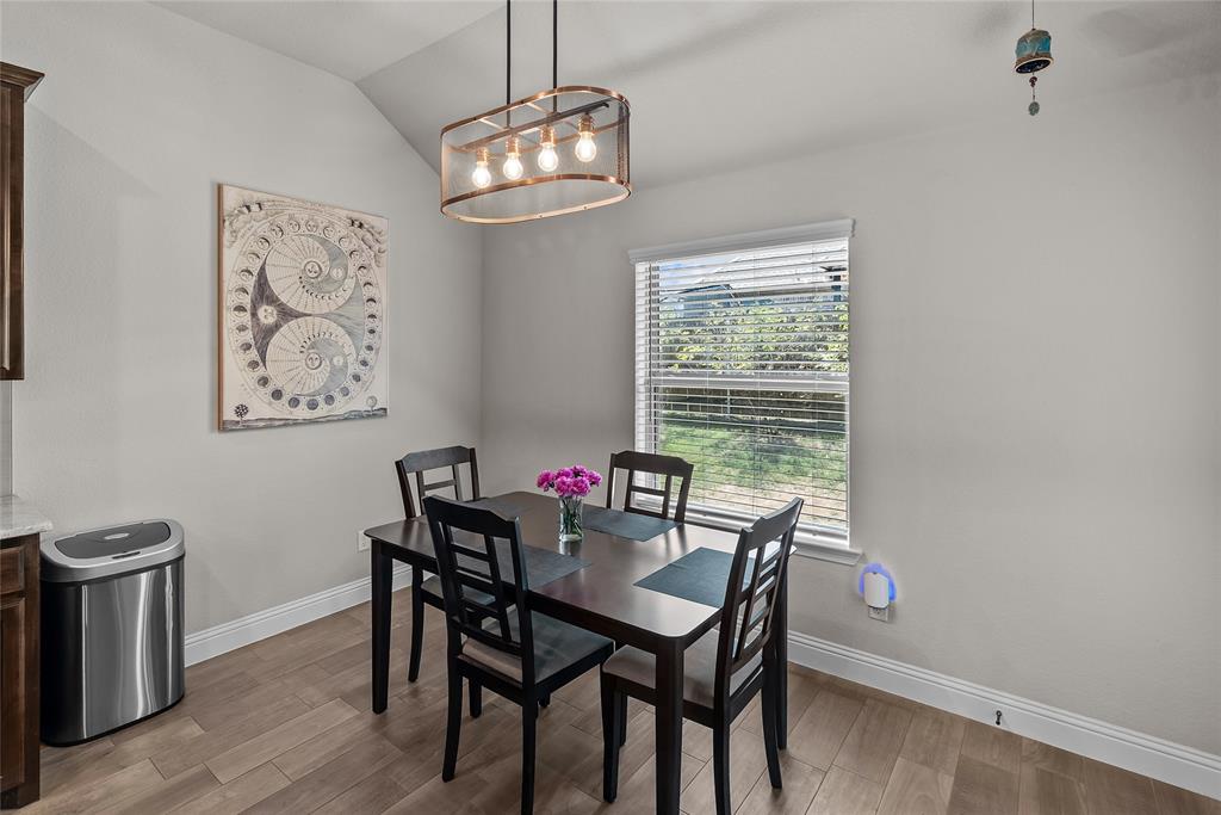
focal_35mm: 16
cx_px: 610
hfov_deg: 96.7
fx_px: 543
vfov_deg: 73.8
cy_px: 408
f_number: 8
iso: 100
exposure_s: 1.3
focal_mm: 16
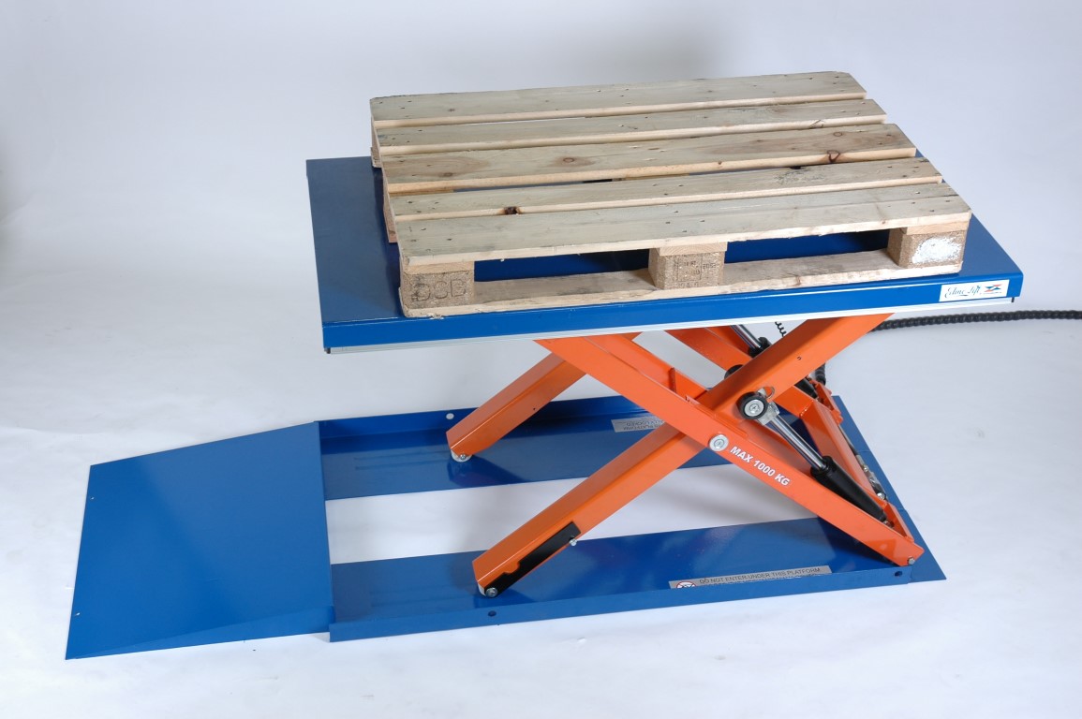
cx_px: 541
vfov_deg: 25.7
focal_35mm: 52
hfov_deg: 37.9
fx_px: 1577
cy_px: 360
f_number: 4.5
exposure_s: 1/60
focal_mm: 35
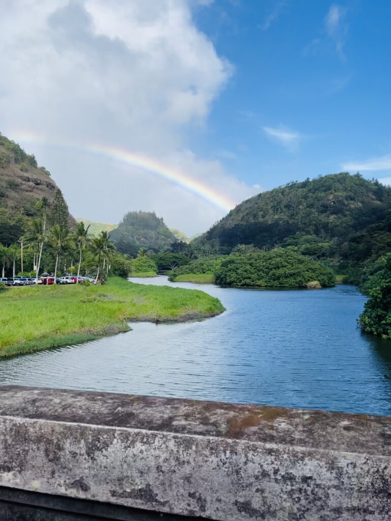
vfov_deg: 67.3
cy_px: 260
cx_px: 196
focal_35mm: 26
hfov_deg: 53.1
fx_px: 392
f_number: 1.6
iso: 32
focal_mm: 5.1
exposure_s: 1/3257
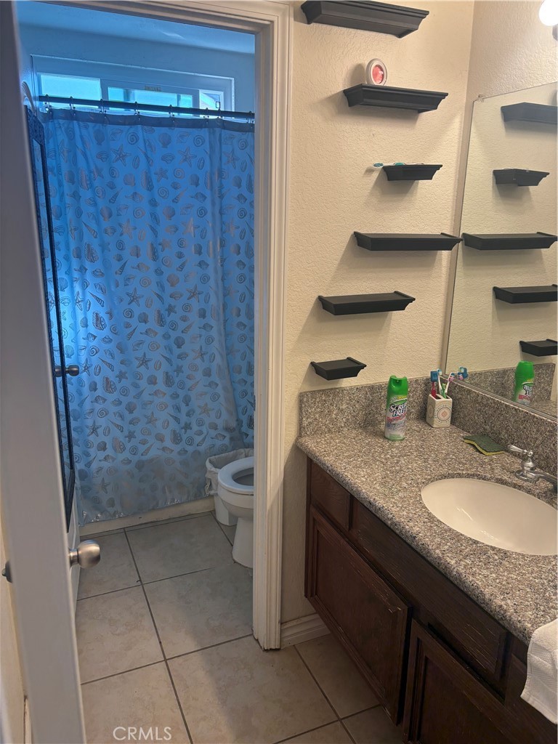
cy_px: 372
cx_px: 279
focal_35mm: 26
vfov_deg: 67.3
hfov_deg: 53.1
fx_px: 559
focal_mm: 5.96
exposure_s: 1/120
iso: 80
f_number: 1.6
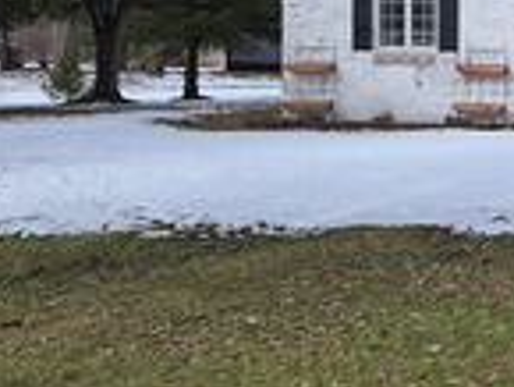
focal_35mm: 81
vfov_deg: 18.0
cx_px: 776
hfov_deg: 20.5
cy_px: 53
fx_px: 1204
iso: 80
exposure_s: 1/5616
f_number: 1.8
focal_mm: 5.4
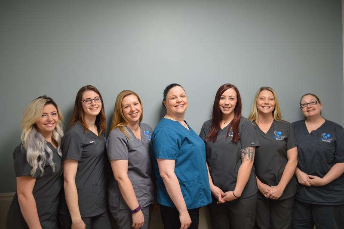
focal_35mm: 27
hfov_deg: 67.4
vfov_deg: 47.9
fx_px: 258
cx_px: 172
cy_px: 114
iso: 400
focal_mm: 18
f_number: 3.5
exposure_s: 1/40
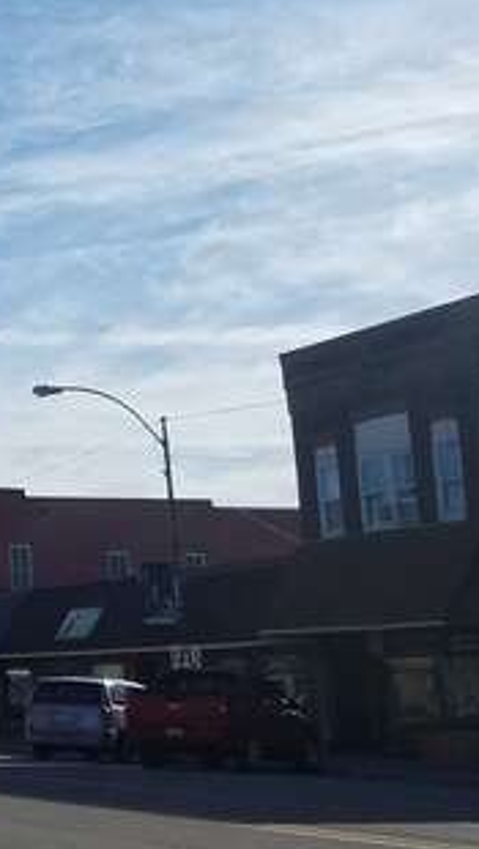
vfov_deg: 28.9
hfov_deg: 13.5
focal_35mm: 73
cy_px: 378
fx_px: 1644
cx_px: -558
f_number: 1.7
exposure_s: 1/4992
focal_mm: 4.2
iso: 50
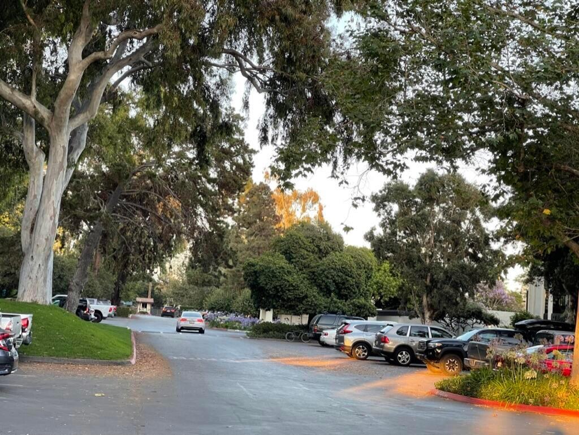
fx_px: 1071
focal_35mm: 64
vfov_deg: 22.9
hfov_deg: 30.3
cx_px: 290
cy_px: 218
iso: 64
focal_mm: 7.5
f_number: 2.2
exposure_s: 1/99
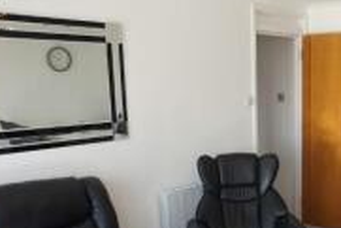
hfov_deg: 30.5
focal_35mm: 63
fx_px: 597
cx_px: 307
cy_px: 193
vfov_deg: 21.3
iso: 200
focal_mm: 16
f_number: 4
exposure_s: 1/160
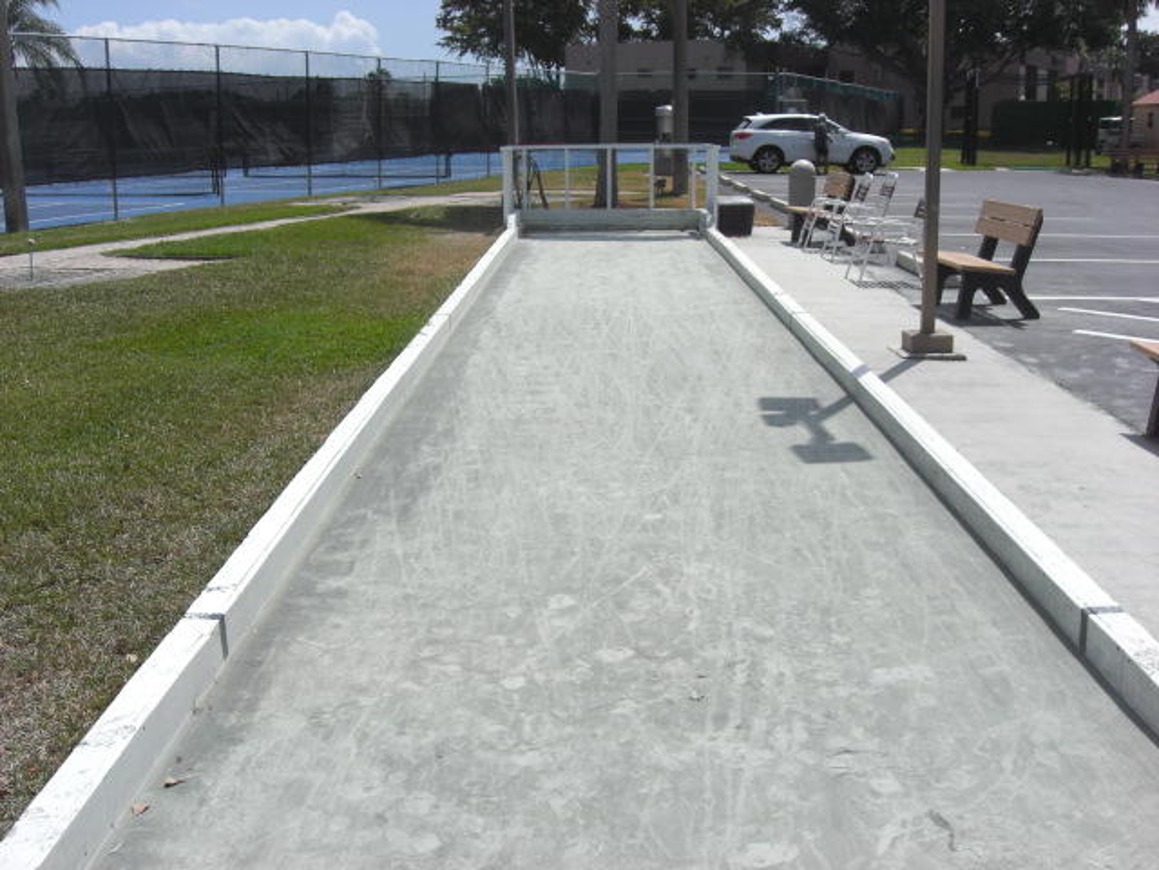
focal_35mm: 38
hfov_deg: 49.0
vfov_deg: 37.7
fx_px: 1272
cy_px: 435
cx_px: 580
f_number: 8
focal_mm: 7.9
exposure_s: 1/320
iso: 80
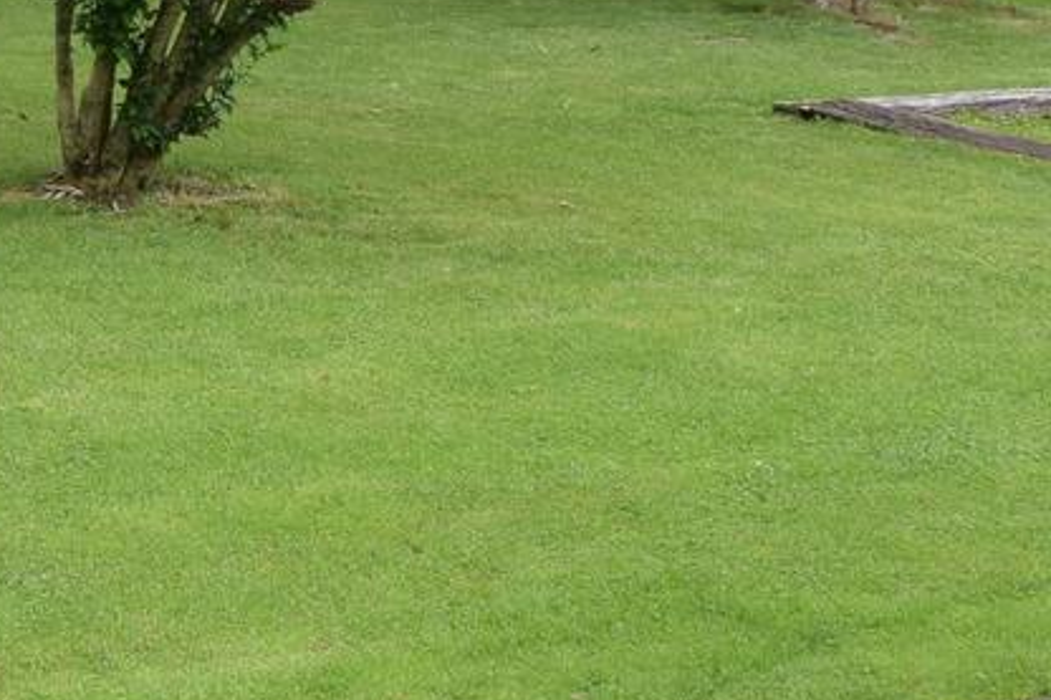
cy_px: 72
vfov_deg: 10.3
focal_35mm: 133
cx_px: -76
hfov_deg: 15.1
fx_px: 3881
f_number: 8
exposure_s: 1/250
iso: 250
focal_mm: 18
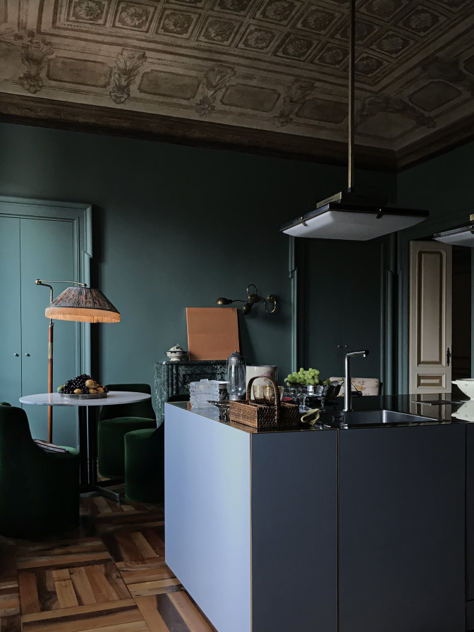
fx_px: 584
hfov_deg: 44.2
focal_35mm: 32
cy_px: 327
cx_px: 232
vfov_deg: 56.8
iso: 20
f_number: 1.8
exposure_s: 1/33
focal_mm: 3.99
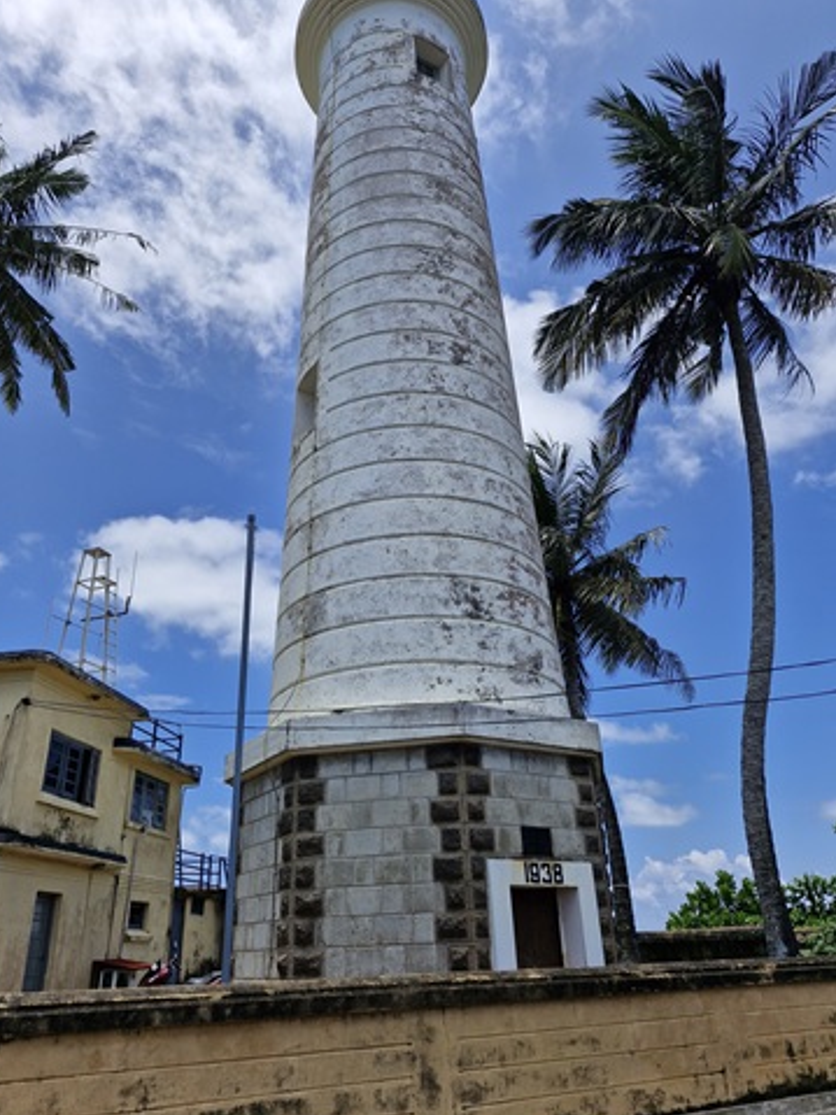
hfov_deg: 56.8
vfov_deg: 71.6
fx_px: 773
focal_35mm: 24
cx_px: 402
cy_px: 563
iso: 50
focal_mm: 5.54
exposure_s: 1/2704
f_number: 1.8
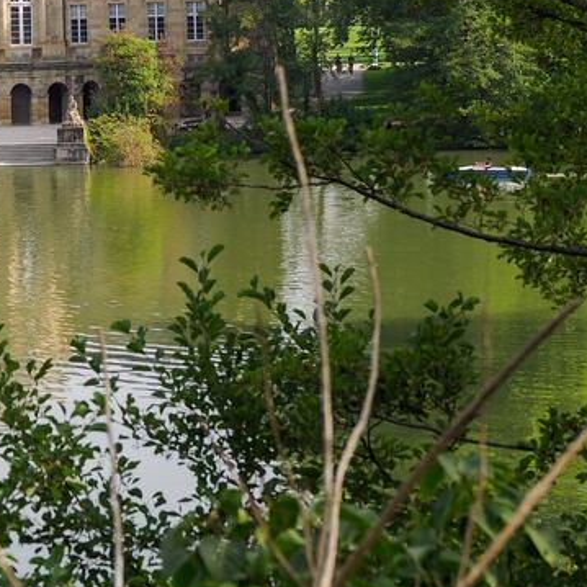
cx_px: 28
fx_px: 2341
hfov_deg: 14.1
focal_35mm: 122
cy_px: 129
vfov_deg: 14.2
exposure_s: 1/640
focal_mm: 31
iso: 200
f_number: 4
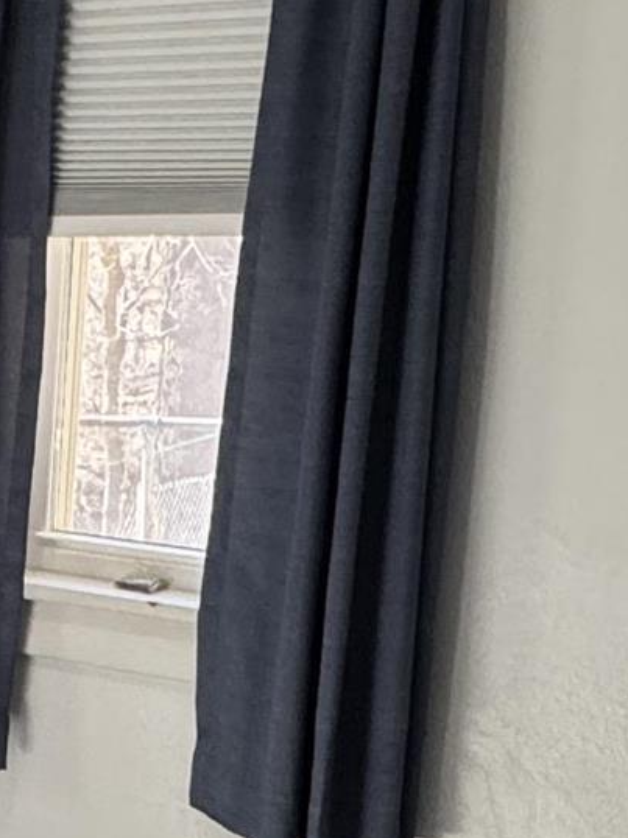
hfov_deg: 16.5
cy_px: 785
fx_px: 1937
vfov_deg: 23.6
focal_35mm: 80
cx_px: -352
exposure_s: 1/120
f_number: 2.2
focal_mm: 2.22
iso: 320
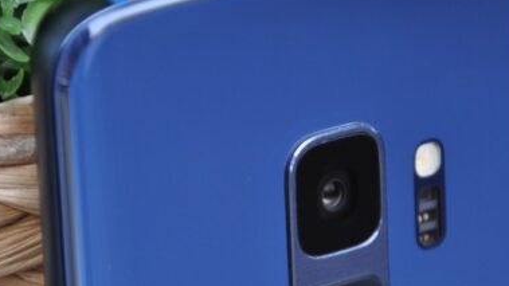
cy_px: 283
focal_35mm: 348
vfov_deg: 3.5
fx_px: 4697
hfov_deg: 6.2
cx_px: 134
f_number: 5.6
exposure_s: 1/100
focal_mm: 105
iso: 400
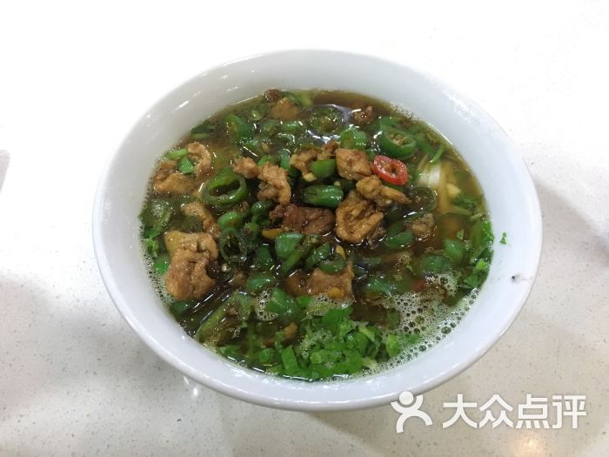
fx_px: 510
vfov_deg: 48.2
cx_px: 304
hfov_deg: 61.7
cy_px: 228
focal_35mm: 29
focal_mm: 4.15
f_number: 2.2
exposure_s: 1/17
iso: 250
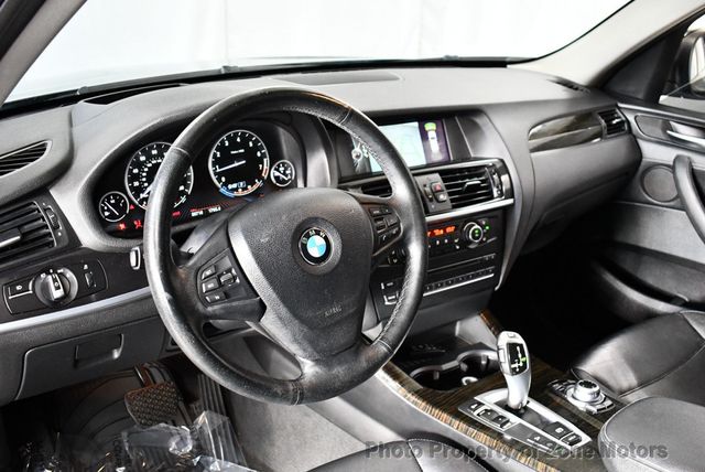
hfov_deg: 53.1
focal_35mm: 36
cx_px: 352
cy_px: 236
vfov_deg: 36.9
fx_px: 706
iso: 3200
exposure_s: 1/125
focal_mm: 18
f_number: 3.5
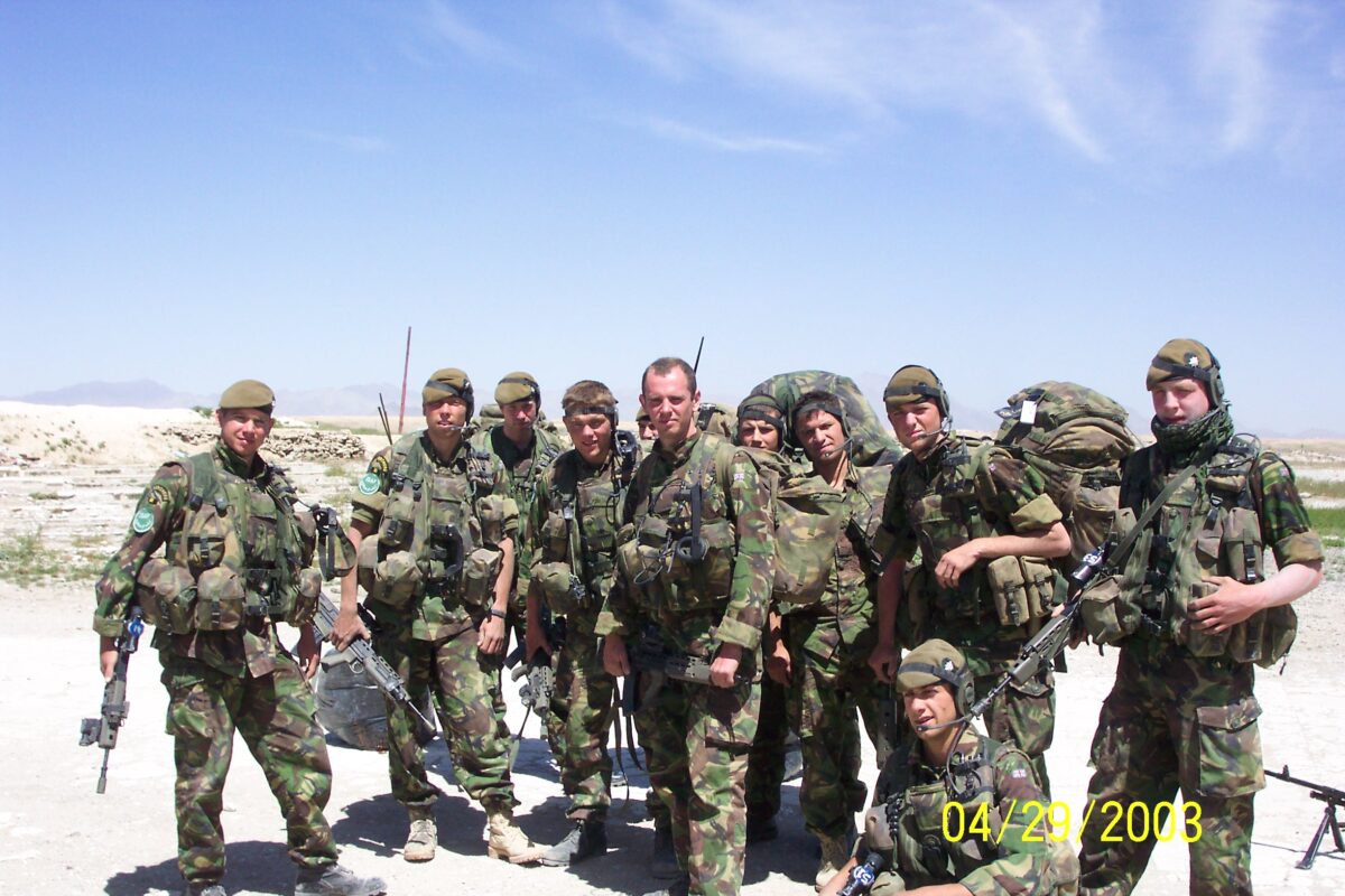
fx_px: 1756
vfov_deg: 28.6
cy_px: 448
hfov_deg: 41.9
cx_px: 672
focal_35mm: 47
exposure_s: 1/125
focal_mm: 9.8
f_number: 9.5
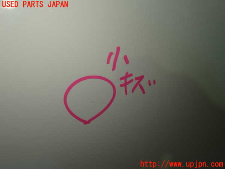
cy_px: 84
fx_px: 195
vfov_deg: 46.8
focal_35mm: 30
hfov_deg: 60.0
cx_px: 112
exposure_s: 1/80
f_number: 3.2
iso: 100
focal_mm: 5.4
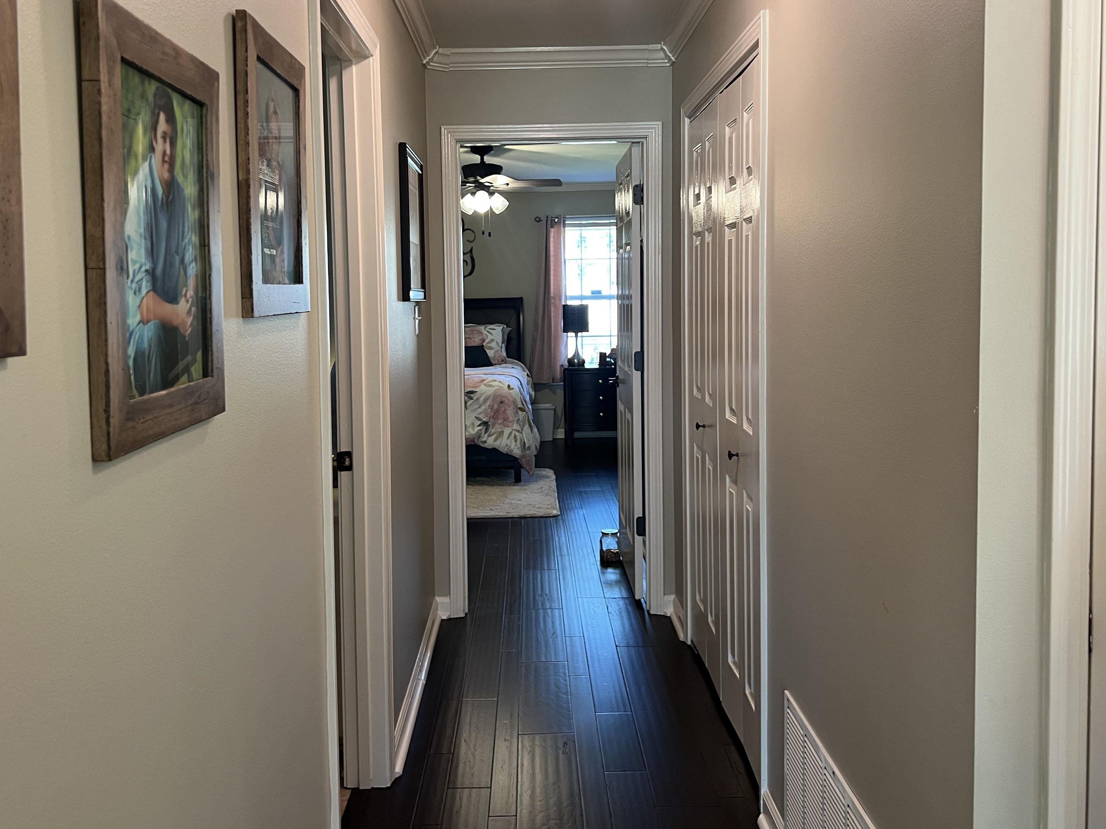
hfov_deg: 58.3
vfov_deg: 45.3
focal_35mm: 31
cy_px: 349
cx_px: 518
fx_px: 990
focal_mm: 5.7
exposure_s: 1/60
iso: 100
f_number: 1.5
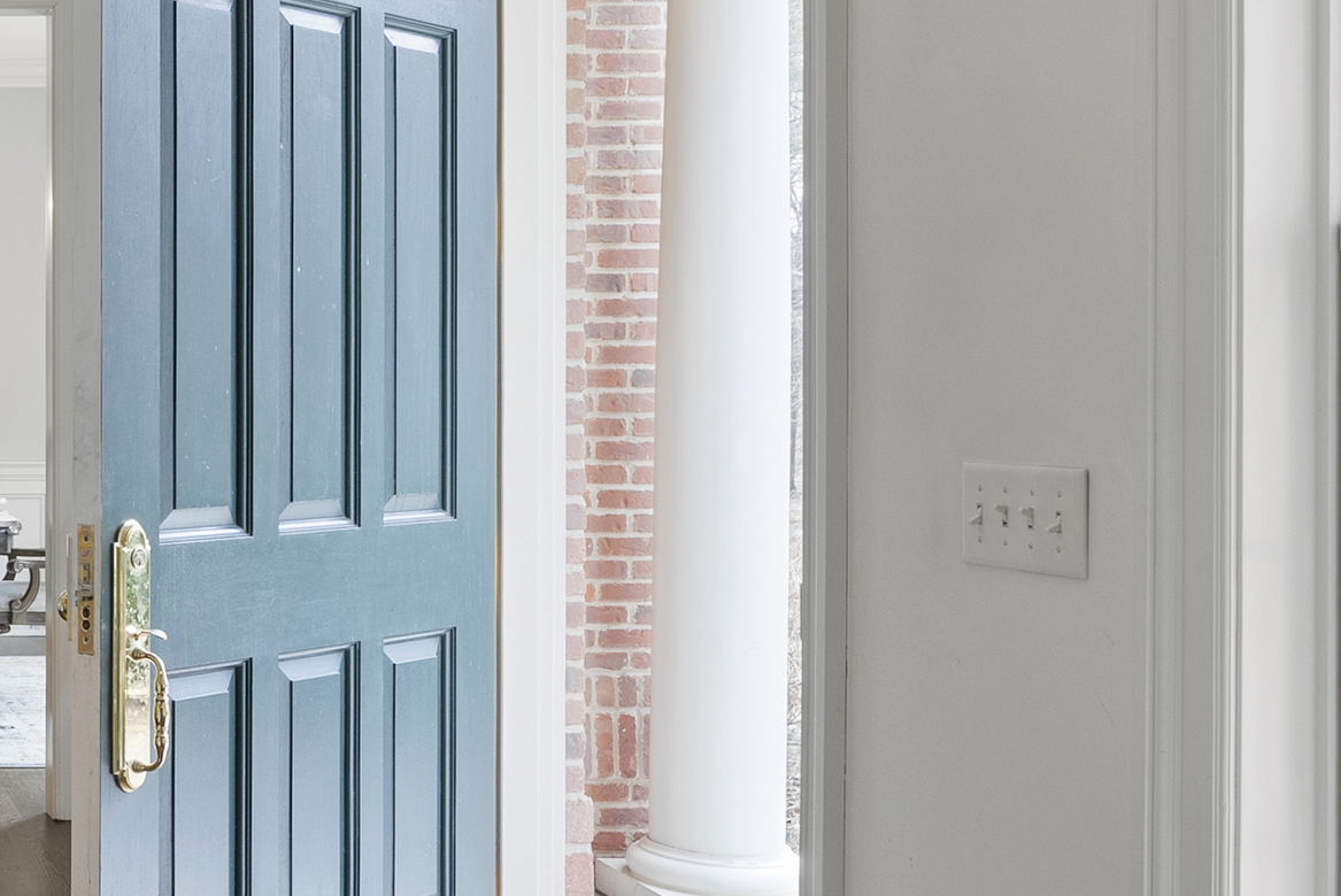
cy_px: 410
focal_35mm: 50
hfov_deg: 32.5
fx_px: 1864
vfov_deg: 27.0
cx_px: -276
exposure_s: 1/5
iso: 320
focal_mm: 19
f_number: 7.1
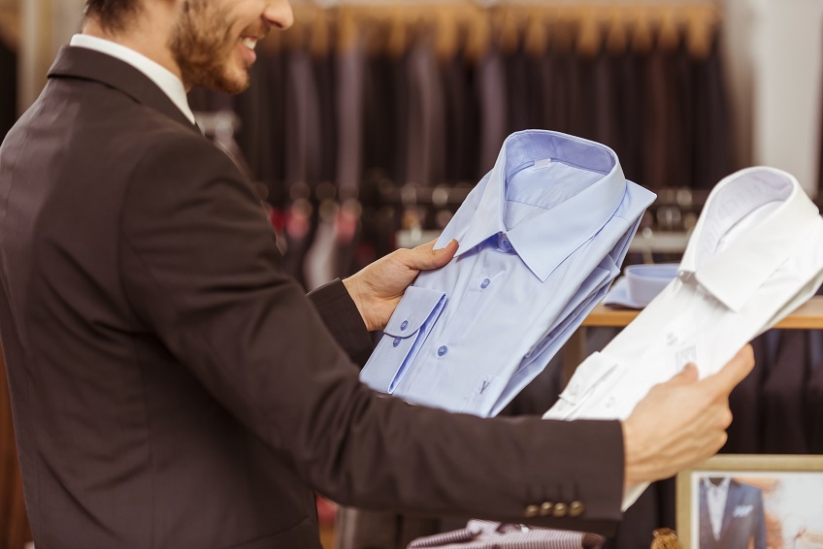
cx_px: 412
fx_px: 2561
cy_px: 274
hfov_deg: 18.3
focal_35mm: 112
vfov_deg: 12.2
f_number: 2.8
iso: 400
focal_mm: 112
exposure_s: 1/320
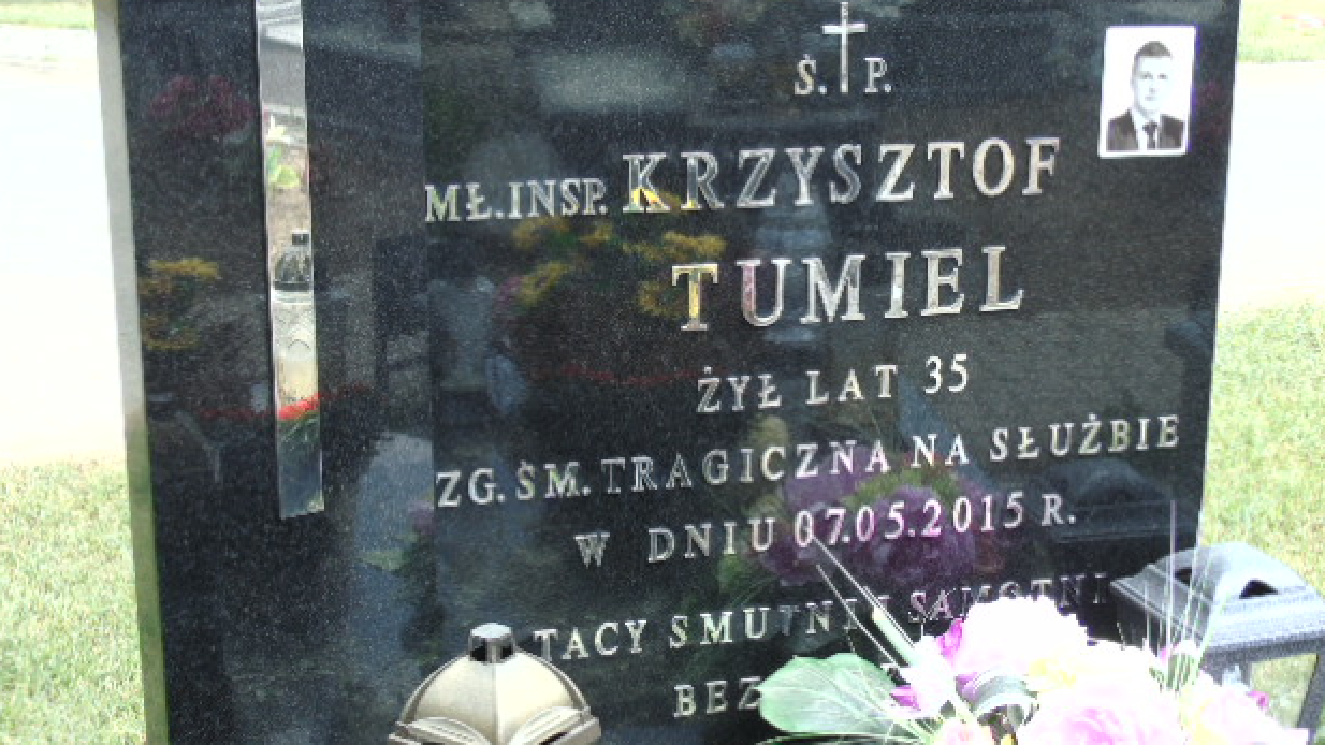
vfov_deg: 23.1
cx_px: 664
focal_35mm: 52
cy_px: 346
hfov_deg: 39.9
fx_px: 1827
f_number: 4.1
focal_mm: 8.2
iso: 80
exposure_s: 1/100
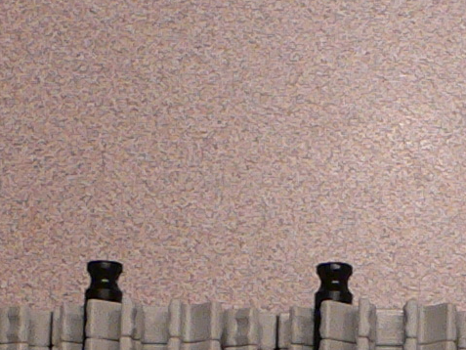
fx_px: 1993
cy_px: 367
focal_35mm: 148
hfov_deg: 13.1
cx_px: 499
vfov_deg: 9.9
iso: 200
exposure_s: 1/40
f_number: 2.8
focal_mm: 4.6
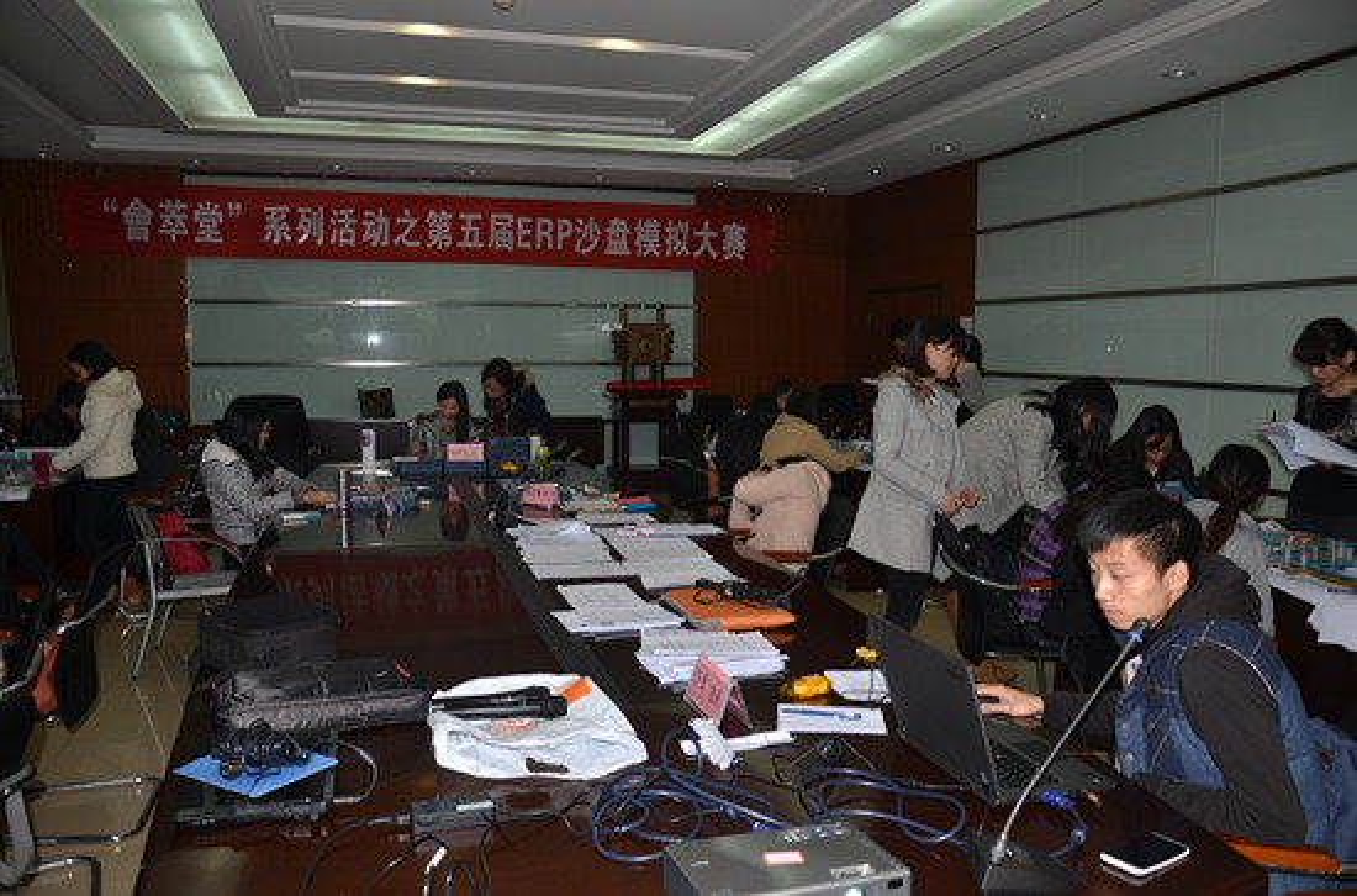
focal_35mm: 27
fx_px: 1015
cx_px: 678
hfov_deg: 67.5
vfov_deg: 47.6
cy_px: 448
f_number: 3.5
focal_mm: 18
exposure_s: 1/60
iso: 100
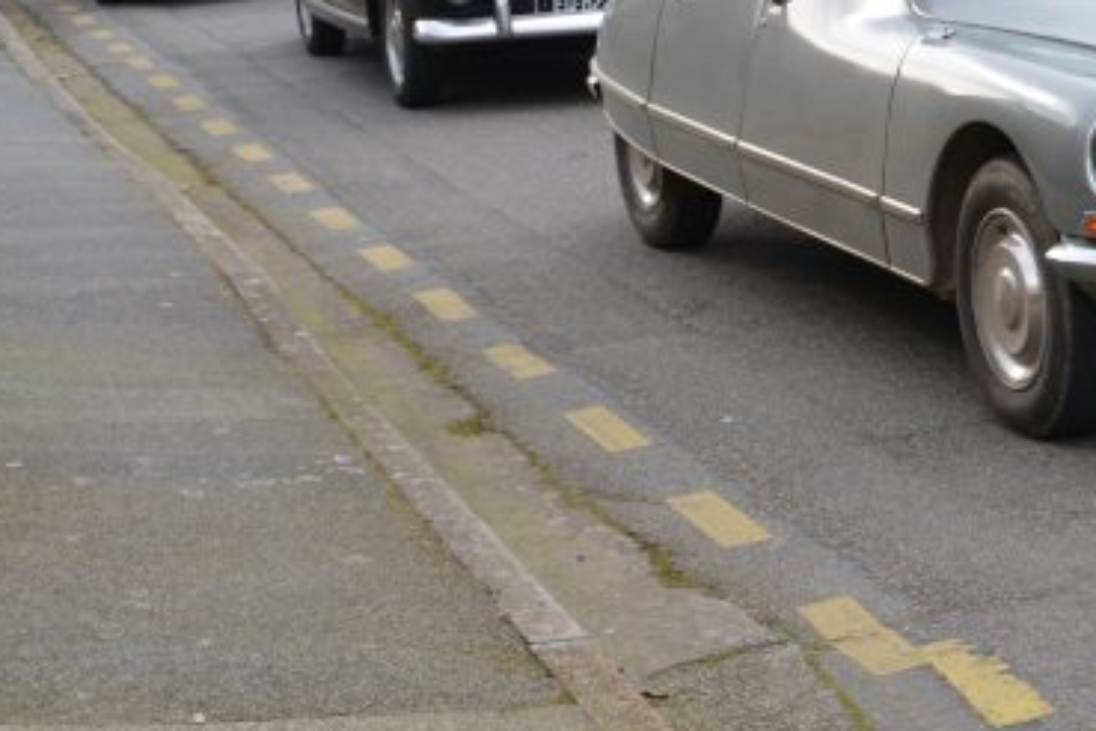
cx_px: 1146
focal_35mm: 104
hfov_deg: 19.0
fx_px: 3166
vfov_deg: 13.1
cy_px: 165
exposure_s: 1/200
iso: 200
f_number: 7.1
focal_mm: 32
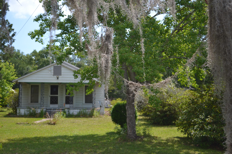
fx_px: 309
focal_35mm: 48
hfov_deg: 41.1
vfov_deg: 28.1
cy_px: 77
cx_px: 116
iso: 100
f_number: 4.8
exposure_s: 1/500
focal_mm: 32
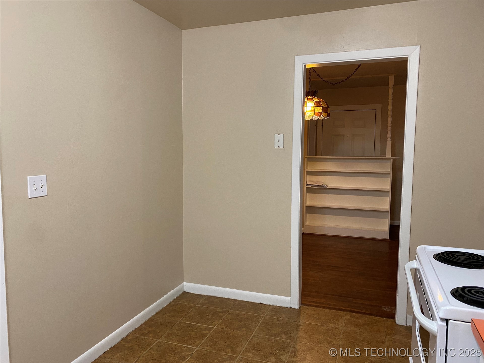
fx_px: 364
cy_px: 182
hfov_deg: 67.3
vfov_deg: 53.1
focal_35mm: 26
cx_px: 242
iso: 320
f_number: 1.8
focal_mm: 4.25
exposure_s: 1/60
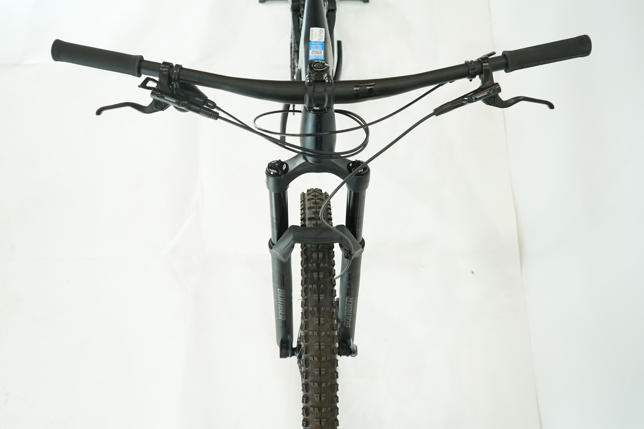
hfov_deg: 55.8
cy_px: 214
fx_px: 608
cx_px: 322
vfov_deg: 38.9
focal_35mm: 34
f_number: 5
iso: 1600
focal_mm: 34
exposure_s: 1/200
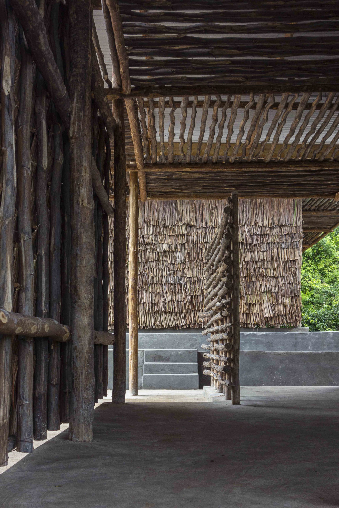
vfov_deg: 43.6
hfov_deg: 29.9
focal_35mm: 45
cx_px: 170
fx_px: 636
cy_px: 254
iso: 100
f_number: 4
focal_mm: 16.59
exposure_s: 1/200
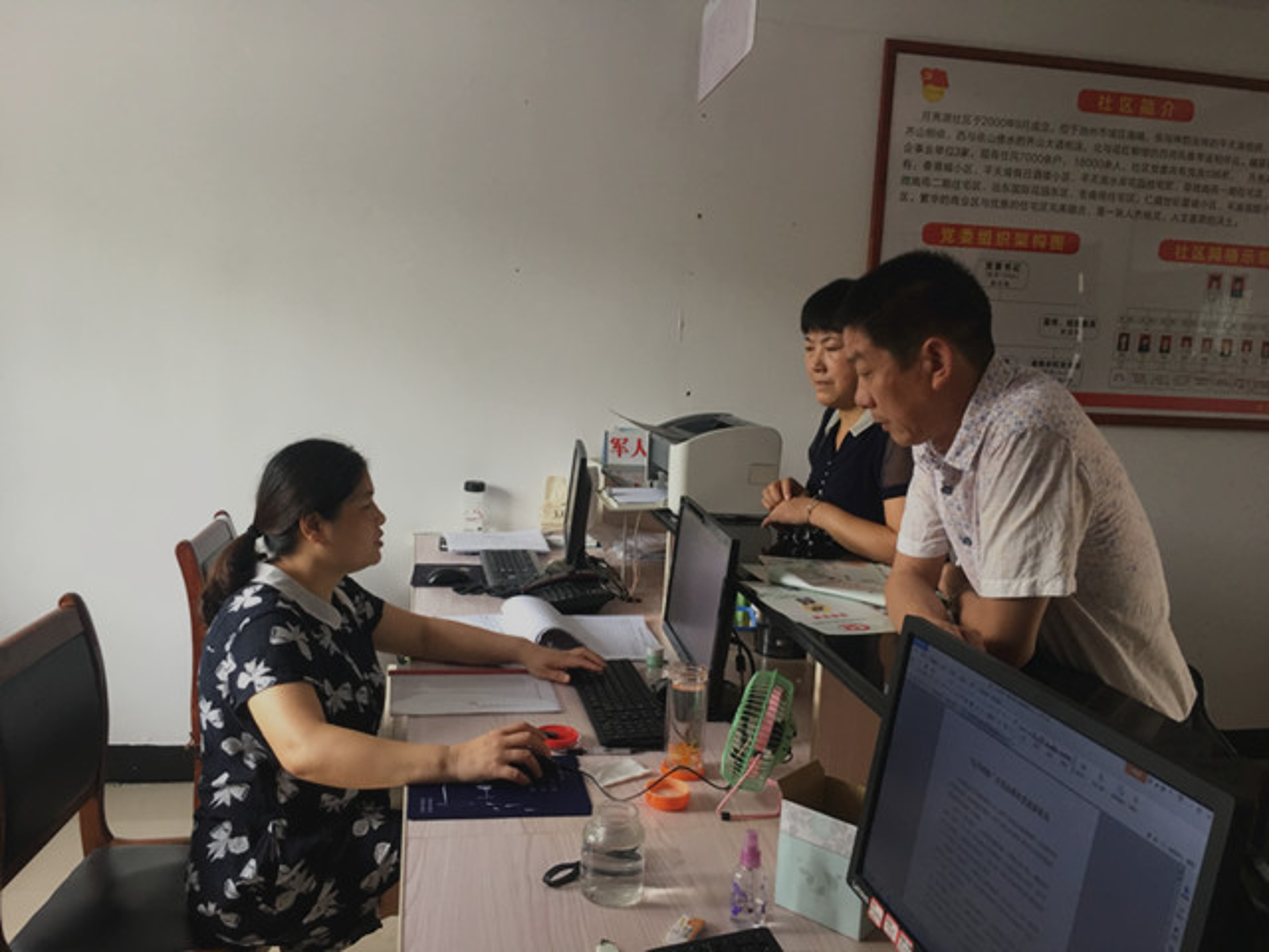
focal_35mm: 29
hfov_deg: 61.7
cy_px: 476
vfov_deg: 48.2
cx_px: 634
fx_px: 1063
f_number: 2.2
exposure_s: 1/17
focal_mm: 4.15
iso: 50
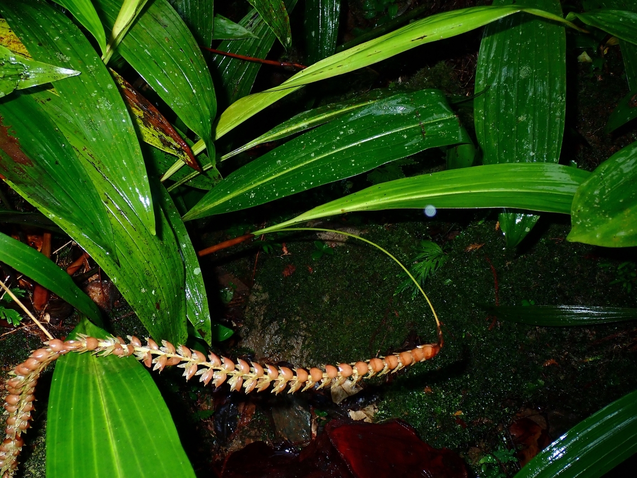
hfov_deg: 51.4
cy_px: 239
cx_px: 318
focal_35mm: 36
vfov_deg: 39.7
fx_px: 662
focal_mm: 6.37
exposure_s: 1/80
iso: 200
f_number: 3.5
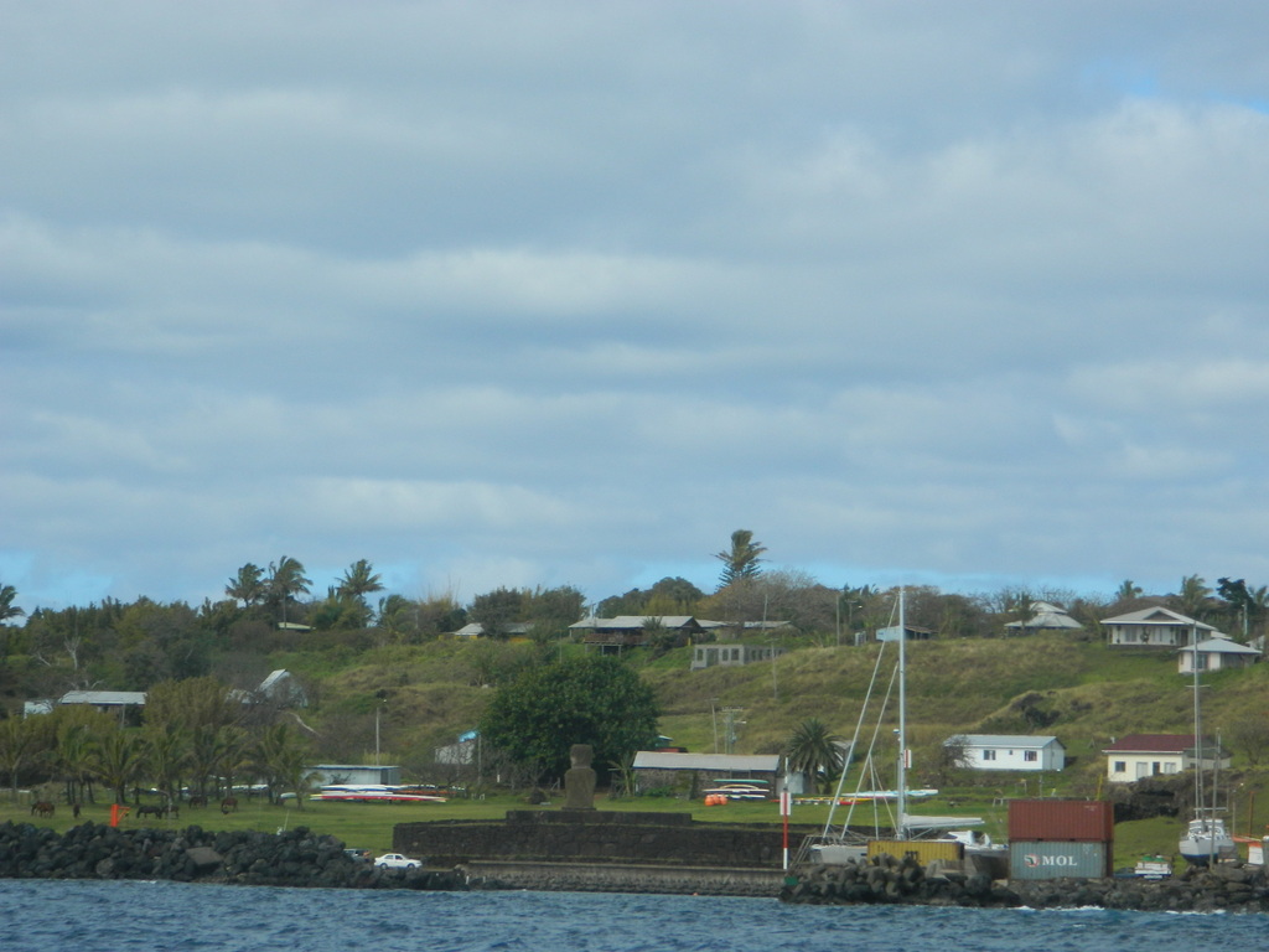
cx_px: 634
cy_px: 476
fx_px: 5499
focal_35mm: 150
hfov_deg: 13.2
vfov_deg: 9.9
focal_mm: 27
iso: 80
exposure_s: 1/800
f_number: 4.9
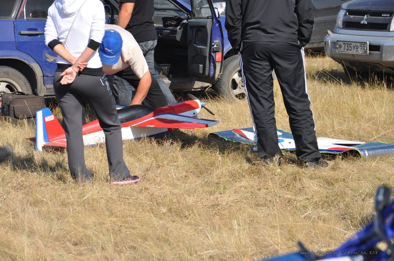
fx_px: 1640
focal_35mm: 150
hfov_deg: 13.7
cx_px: 197
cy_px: 130
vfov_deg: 9.1
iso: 200
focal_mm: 100
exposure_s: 1/160
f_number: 8
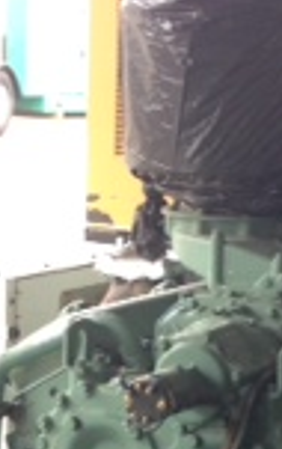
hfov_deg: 8.9
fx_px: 1811
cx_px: 229
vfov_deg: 13.7
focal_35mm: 148
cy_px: 544
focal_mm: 4.13
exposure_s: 1/20
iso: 50
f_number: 2.4
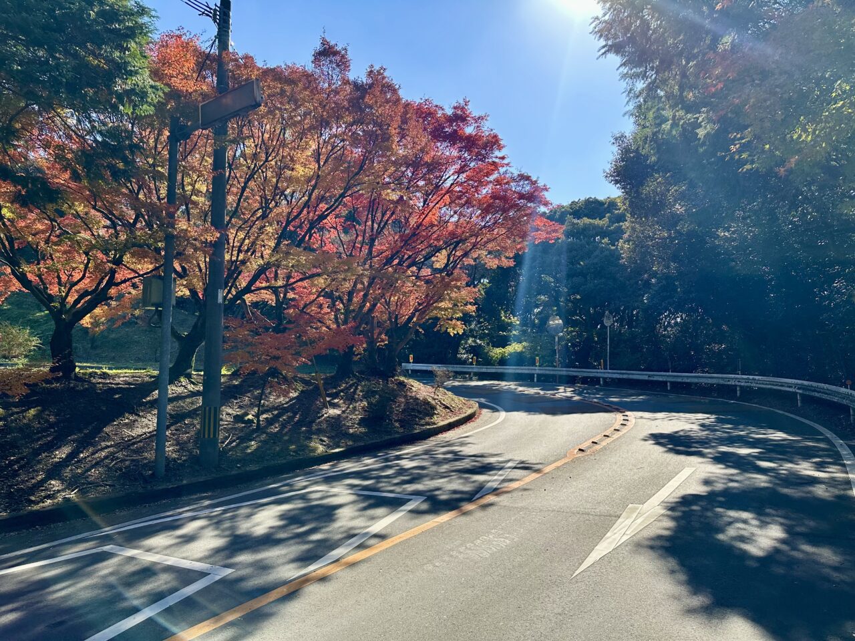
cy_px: 320
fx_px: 593
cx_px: 428
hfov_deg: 71.6
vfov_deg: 56.8
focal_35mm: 24
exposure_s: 1/2353
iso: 80
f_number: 1.78
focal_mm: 6.86
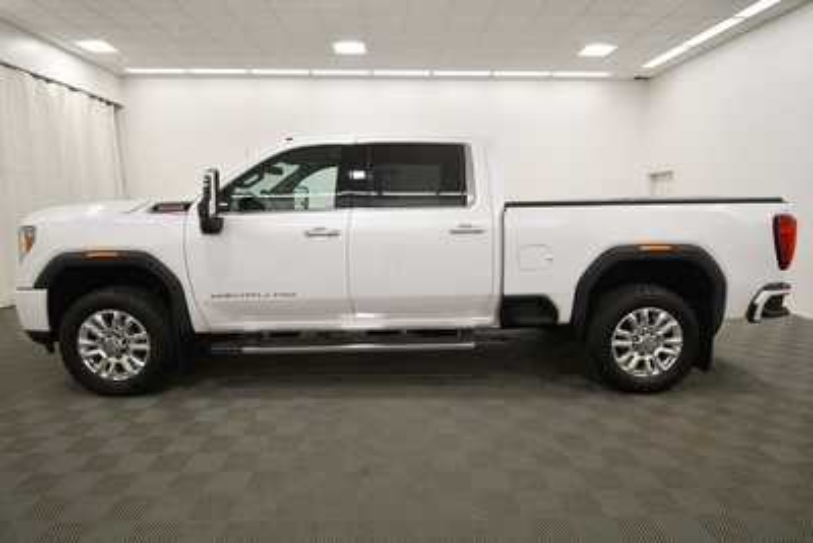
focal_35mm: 19
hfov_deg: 86.9
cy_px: 272
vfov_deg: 64.6
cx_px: 406
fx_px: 429
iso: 800
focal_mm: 13
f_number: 5
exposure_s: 1/250
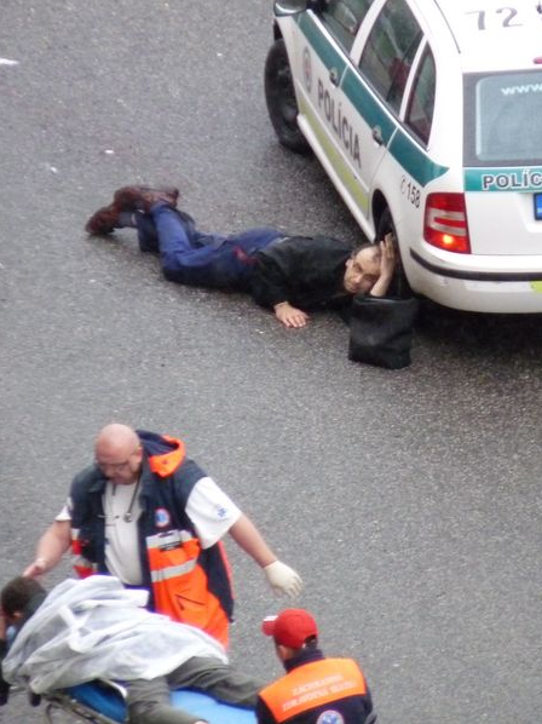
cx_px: 382
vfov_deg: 3.1
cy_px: 362
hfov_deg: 2.3
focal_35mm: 644
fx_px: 13454
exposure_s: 1/320
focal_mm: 85.5
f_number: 4.4
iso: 800
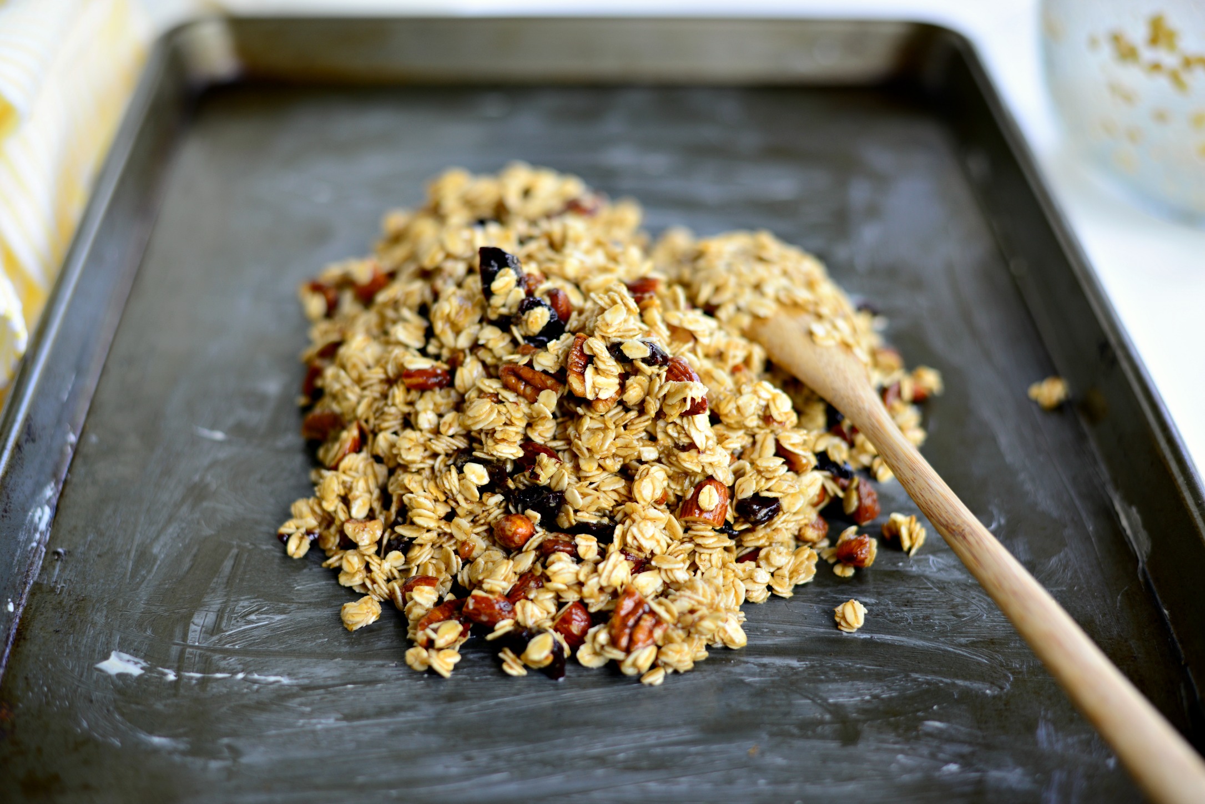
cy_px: 402
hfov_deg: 39.6
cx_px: 602
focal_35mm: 50
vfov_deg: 27.0
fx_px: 1674
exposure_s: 1/100
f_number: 2.5
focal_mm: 50
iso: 200
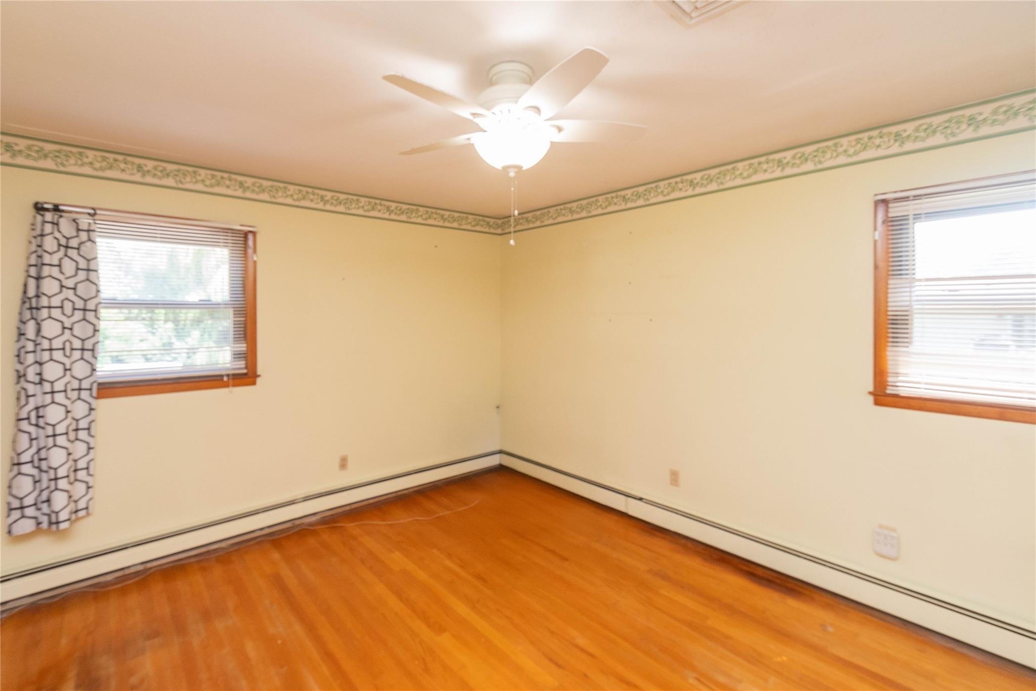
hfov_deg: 100.4
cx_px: 518
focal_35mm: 15
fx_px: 432
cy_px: 346
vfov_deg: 77.3
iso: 1000
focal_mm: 10
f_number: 5.6
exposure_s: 1/60
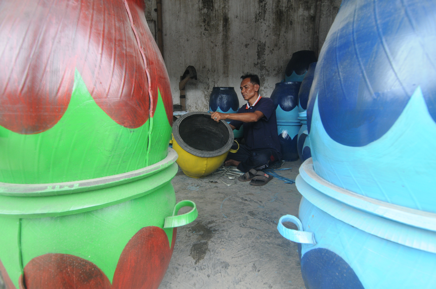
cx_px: 218
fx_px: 200
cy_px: 144
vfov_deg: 71.9
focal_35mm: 16
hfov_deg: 95.0
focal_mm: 11
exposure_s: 1/100
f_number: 5.6
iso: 640
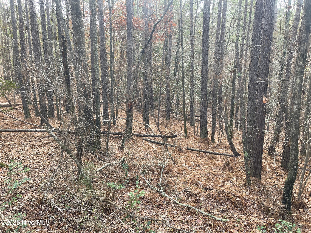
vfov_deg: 54.9
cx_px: 156
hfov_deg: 69.4
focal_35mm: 25
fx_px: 225
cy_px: 116
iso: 50
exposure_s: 1/121
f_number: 1.6
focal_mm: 5.1
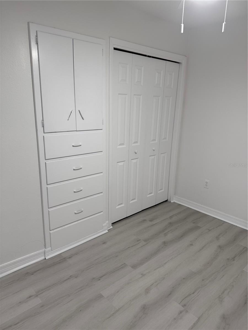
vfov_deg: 71.6
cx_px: 124
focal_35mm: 24
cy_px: 165
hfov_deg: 56.8
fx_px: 229
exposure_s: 1/120
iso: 160
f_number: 1.78
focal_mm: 6.76
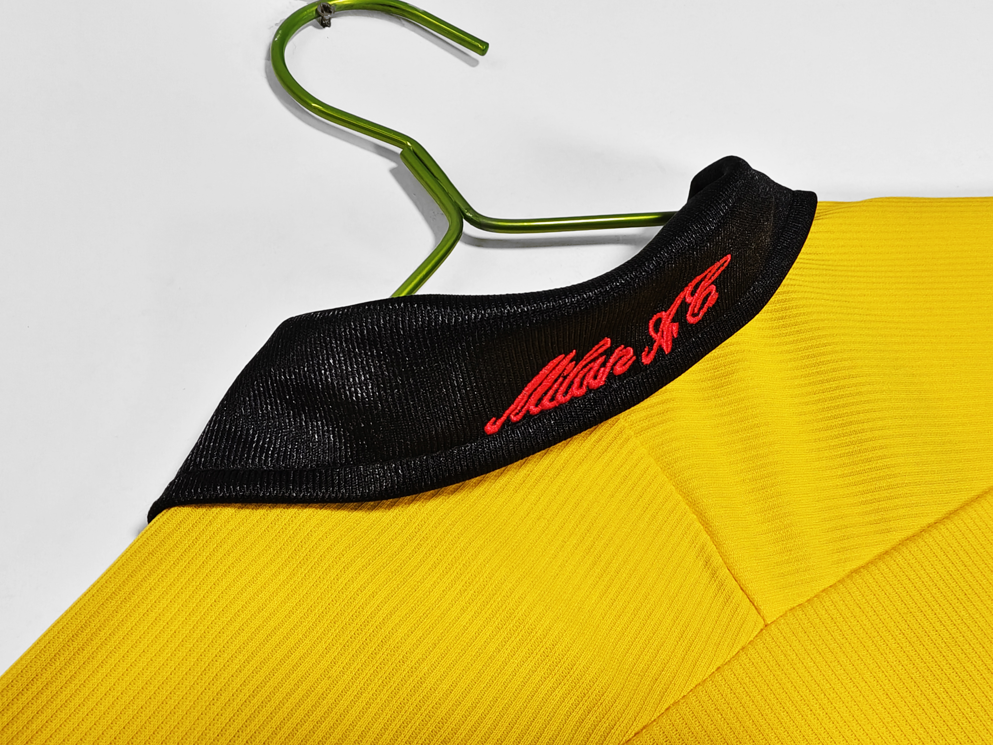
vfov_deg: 58.9
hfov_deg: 73.9
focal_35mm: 23
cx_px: 496
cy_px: 372
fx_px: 660
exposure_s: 1/100
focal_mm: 2.59
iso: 506
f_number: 2.2
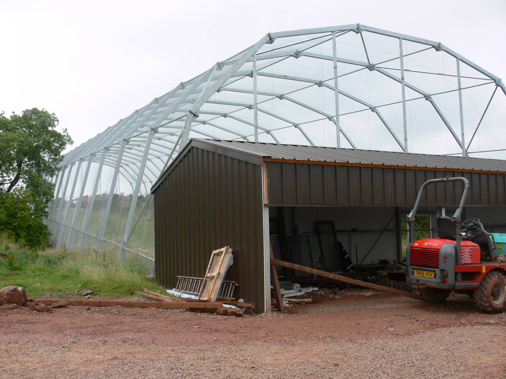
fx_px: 512
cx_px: 253
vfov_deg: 40.7
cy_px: 190
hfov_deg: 52.6
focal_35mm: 35
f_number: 4
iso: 80
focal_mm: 7.4
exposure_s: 1/100
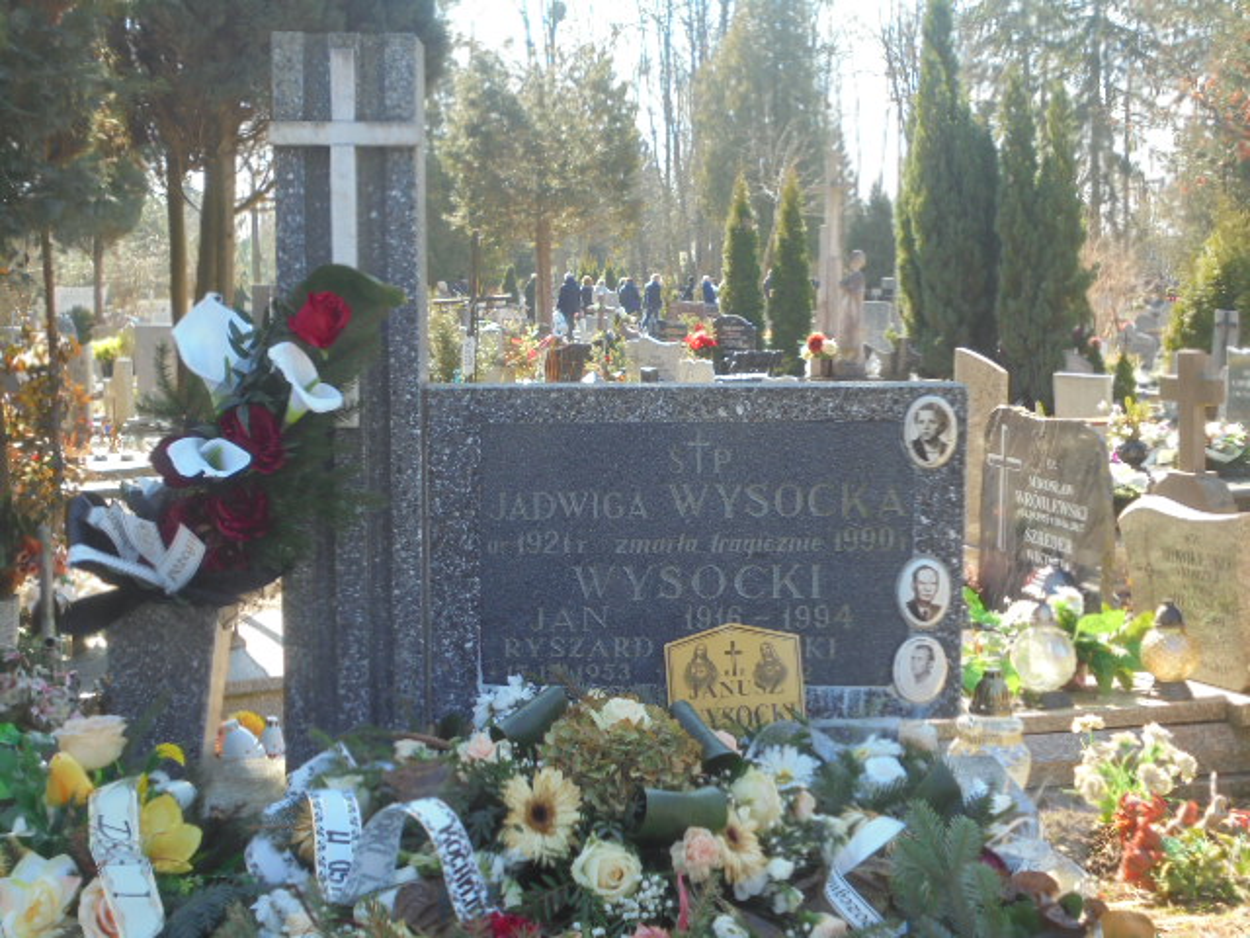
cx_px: 625
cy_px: 469
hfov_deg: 38.9
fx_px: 1769
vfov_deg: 29.7
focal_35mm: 49
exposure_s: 1/80
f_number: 4.8
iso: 100
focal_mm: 8.9
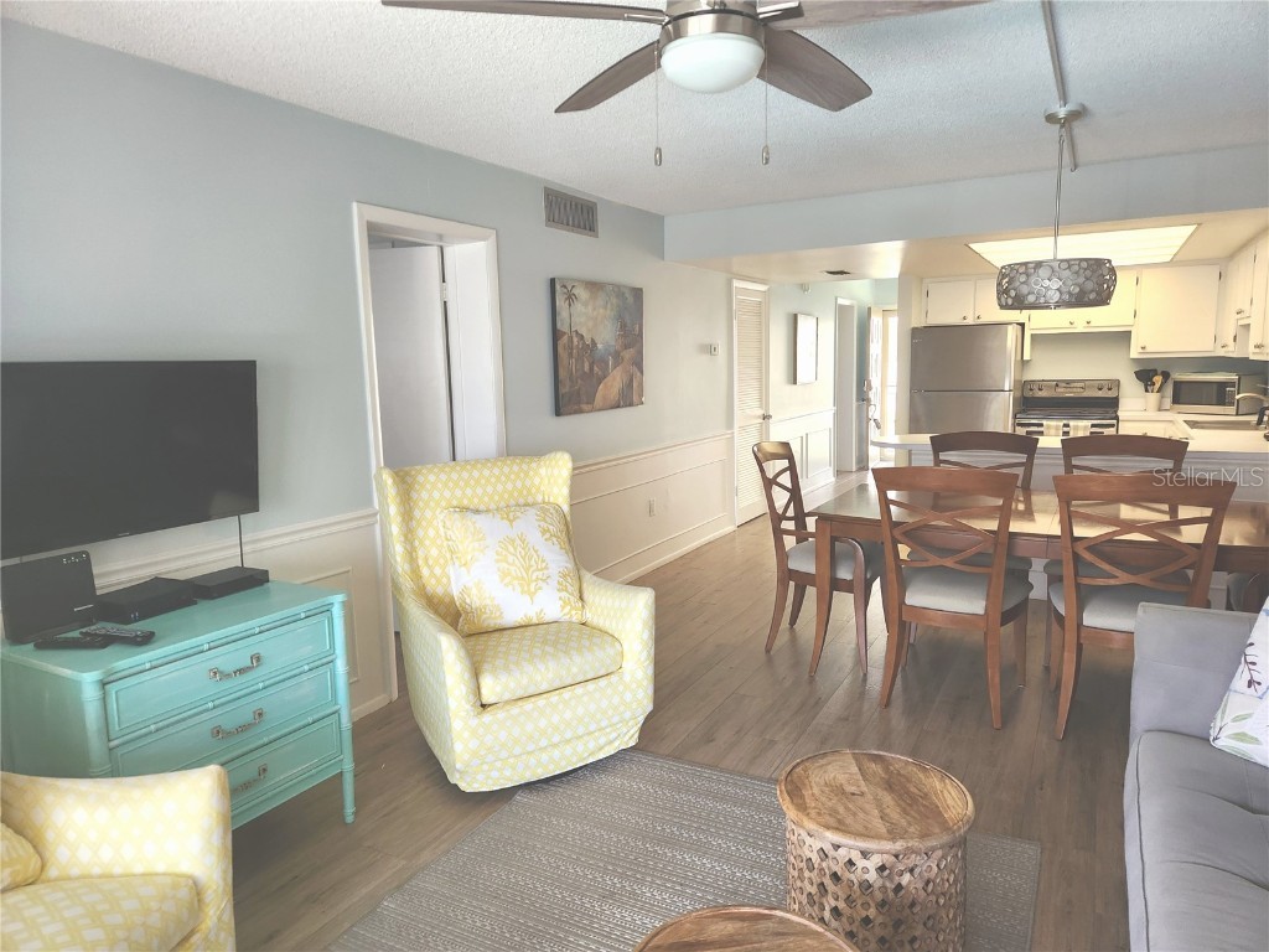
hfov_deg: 73.9
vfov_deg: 58.9
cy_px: 476
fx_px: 843
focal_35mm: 23
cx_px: 634
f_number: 1.8
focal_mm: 5.4
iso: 200
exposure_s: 1/120
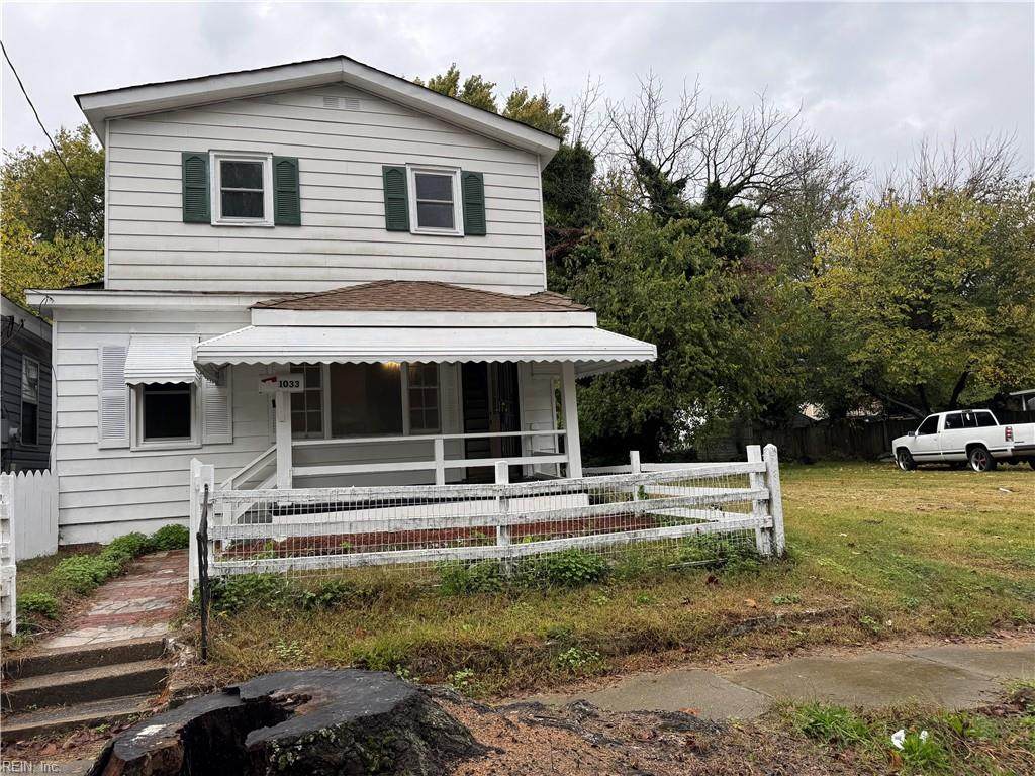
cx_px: 518
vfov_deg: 56.8
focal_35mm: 24
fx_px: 718
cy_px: 388
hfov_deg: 71.6
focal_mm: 6.76
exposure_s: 1/588
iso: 80
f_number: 1.78
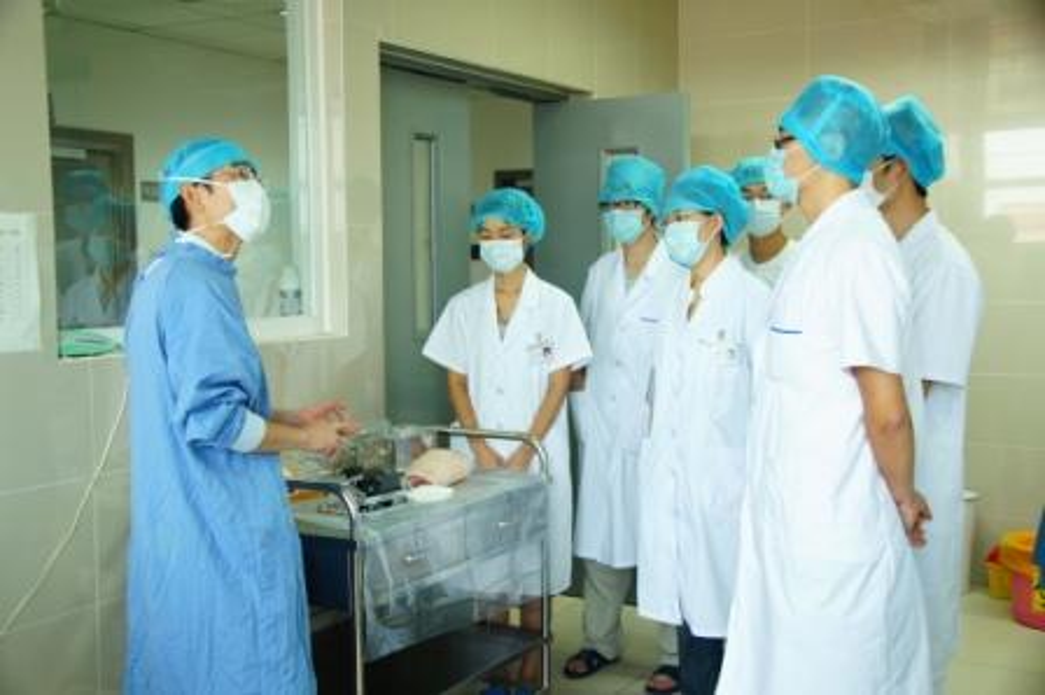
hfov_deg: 49.6
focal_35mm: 39
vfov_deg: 34.2
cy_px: 348
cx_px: 522
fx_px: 1131
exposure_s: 1/20
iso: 800
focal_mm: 26
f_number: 5
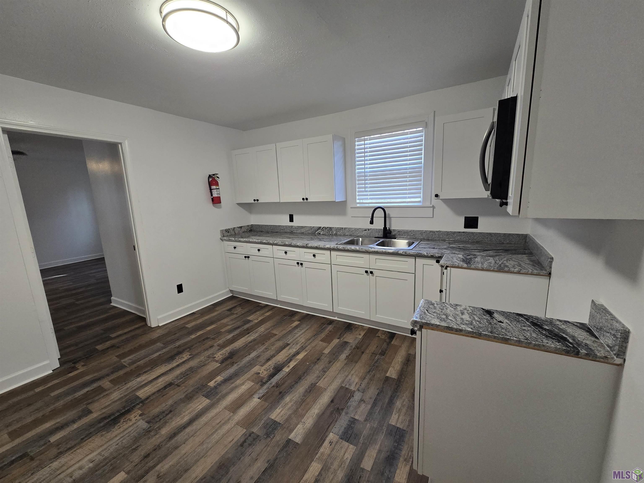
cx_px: 322
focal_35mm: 13
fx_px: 242
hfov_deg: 106.2
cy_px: 242
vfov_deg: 89.9
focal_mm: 2.2
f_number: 2.2
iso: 200
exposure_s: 1/60
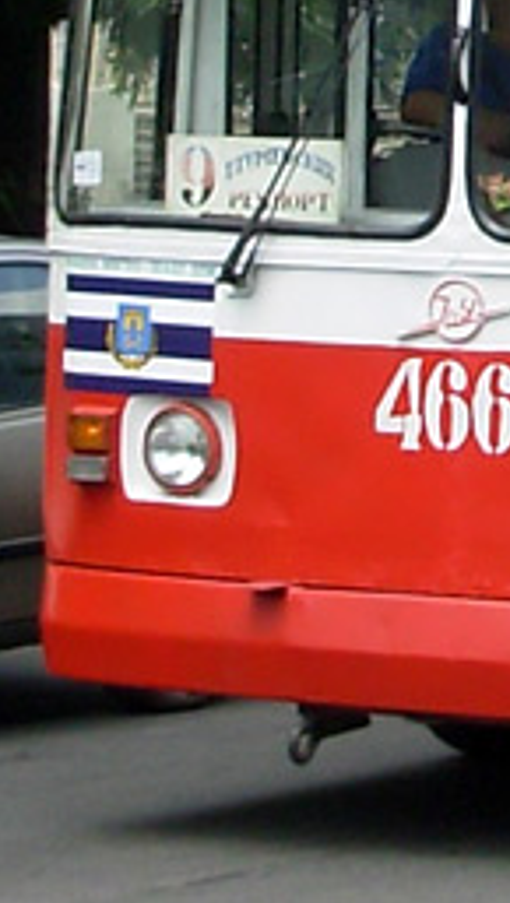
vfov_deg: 11.0
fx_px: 4629
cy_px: -169
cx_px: 974
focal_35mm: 193
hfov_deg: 6.2
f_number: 2.9
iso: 50
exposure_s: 1/352
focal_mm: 6.3
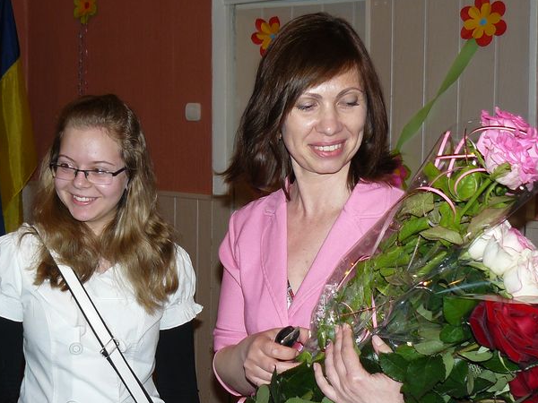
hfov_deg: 34.9
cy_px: 197
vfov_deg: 27.0
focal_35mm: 54
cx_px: 147
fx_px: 839
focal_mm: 6
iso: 100
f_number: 2.8
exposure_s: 1/30
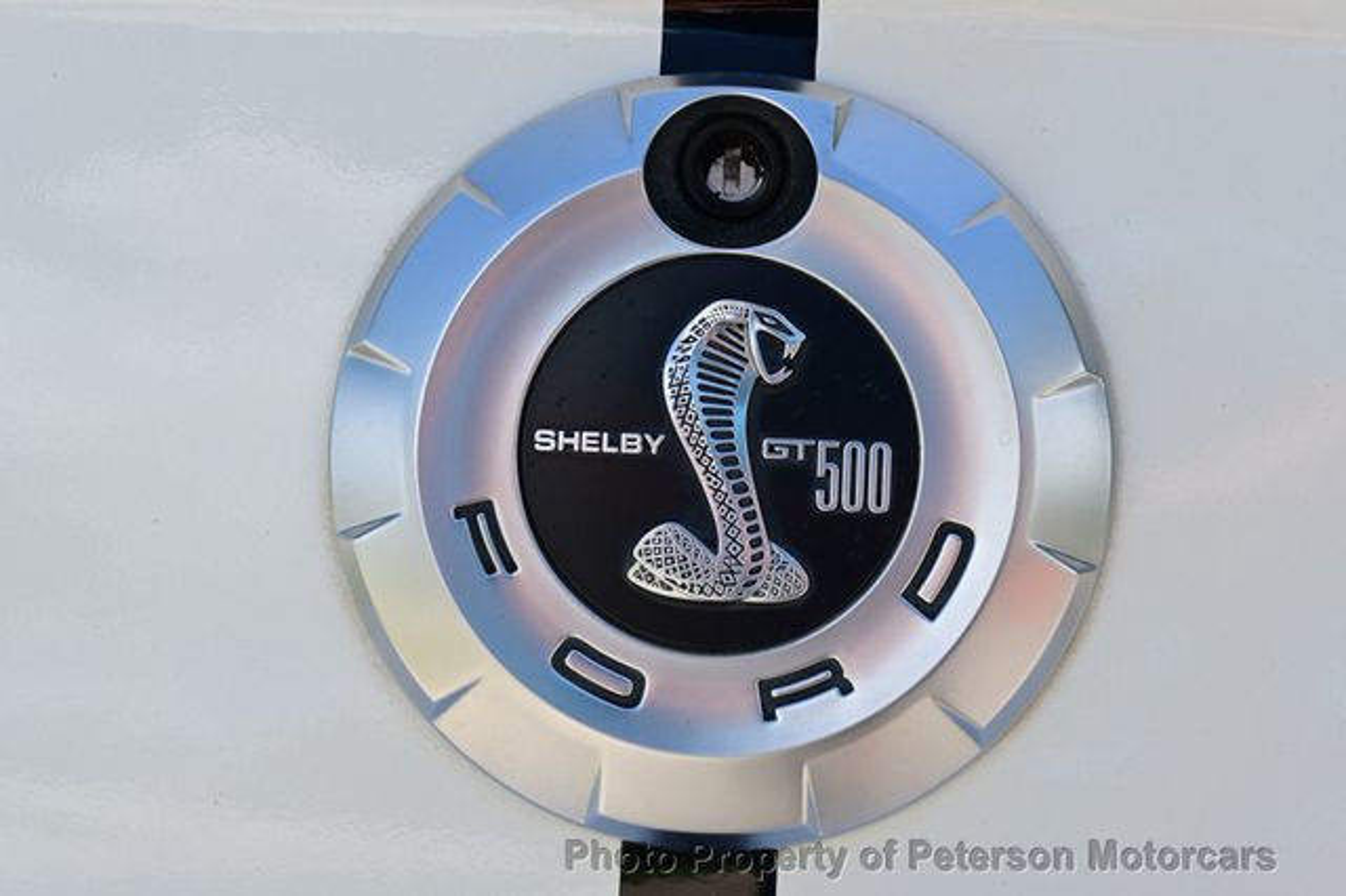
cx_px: 673
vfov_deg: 18.2
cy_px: 448
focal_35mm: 75
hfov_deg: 27.0
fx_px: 2803
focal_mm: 50
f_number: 7.1
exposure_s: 1/200
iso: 100
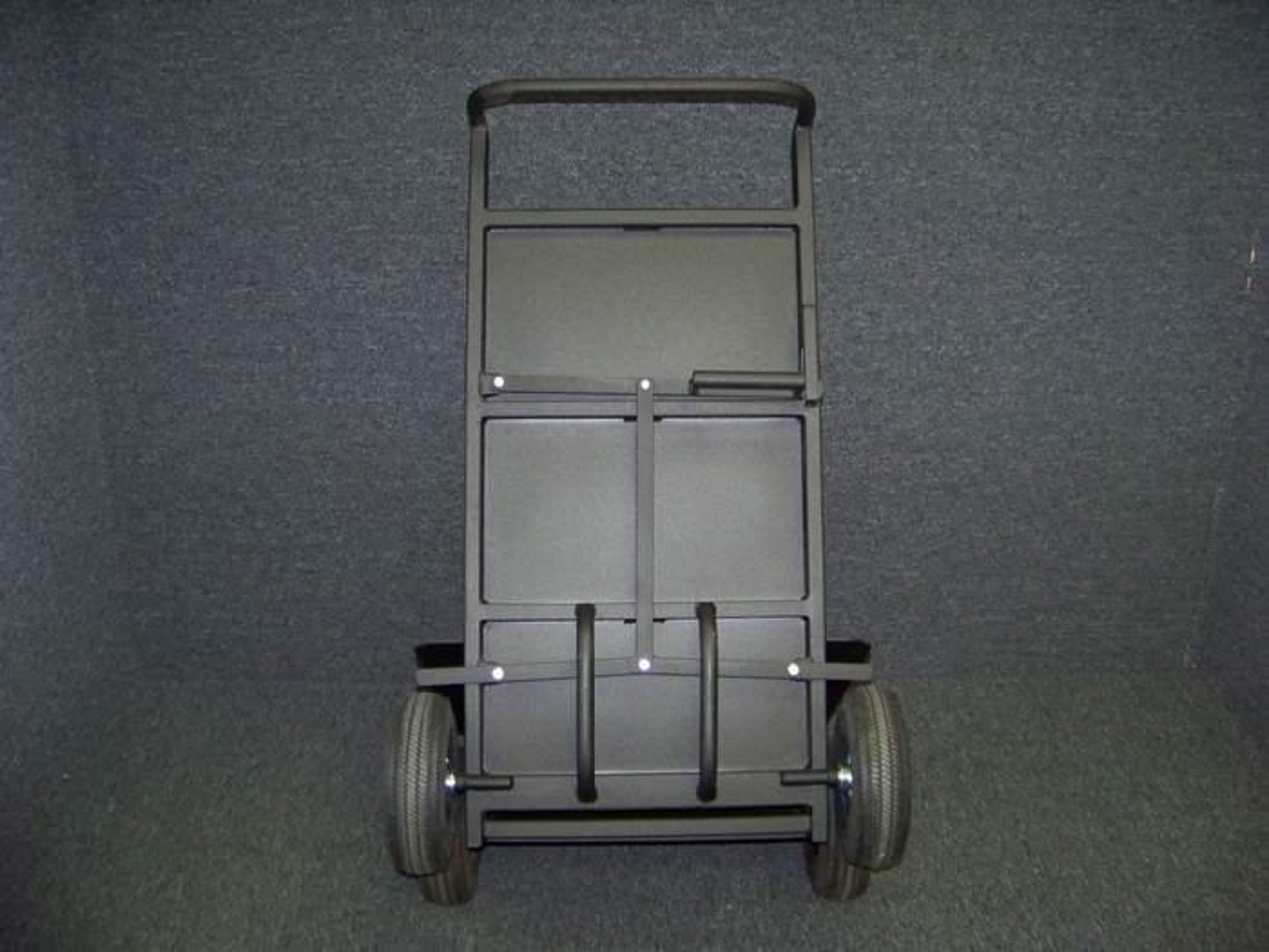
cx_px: 634
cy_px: 476
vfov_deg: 39.7
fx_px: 1320
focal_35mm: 36
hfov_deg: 51.4
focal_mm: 5.85
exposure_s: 1/30
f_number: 2.8
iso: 200
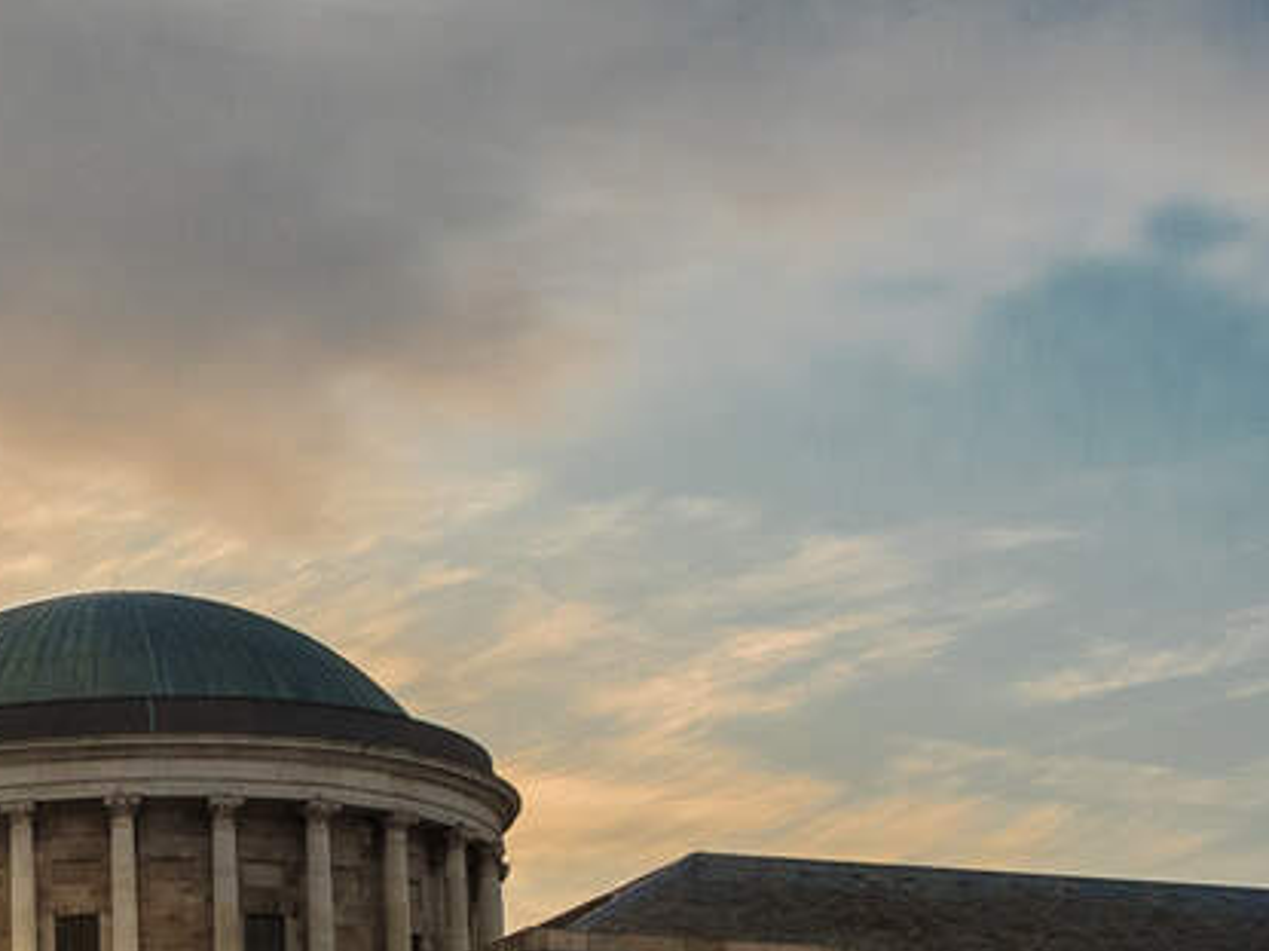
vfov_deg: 10.9
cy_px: 878
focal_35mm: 135
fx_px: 4948
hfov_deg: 13.1
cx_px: -1073
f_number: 8
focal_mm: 45
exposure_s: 1/125
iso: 1250
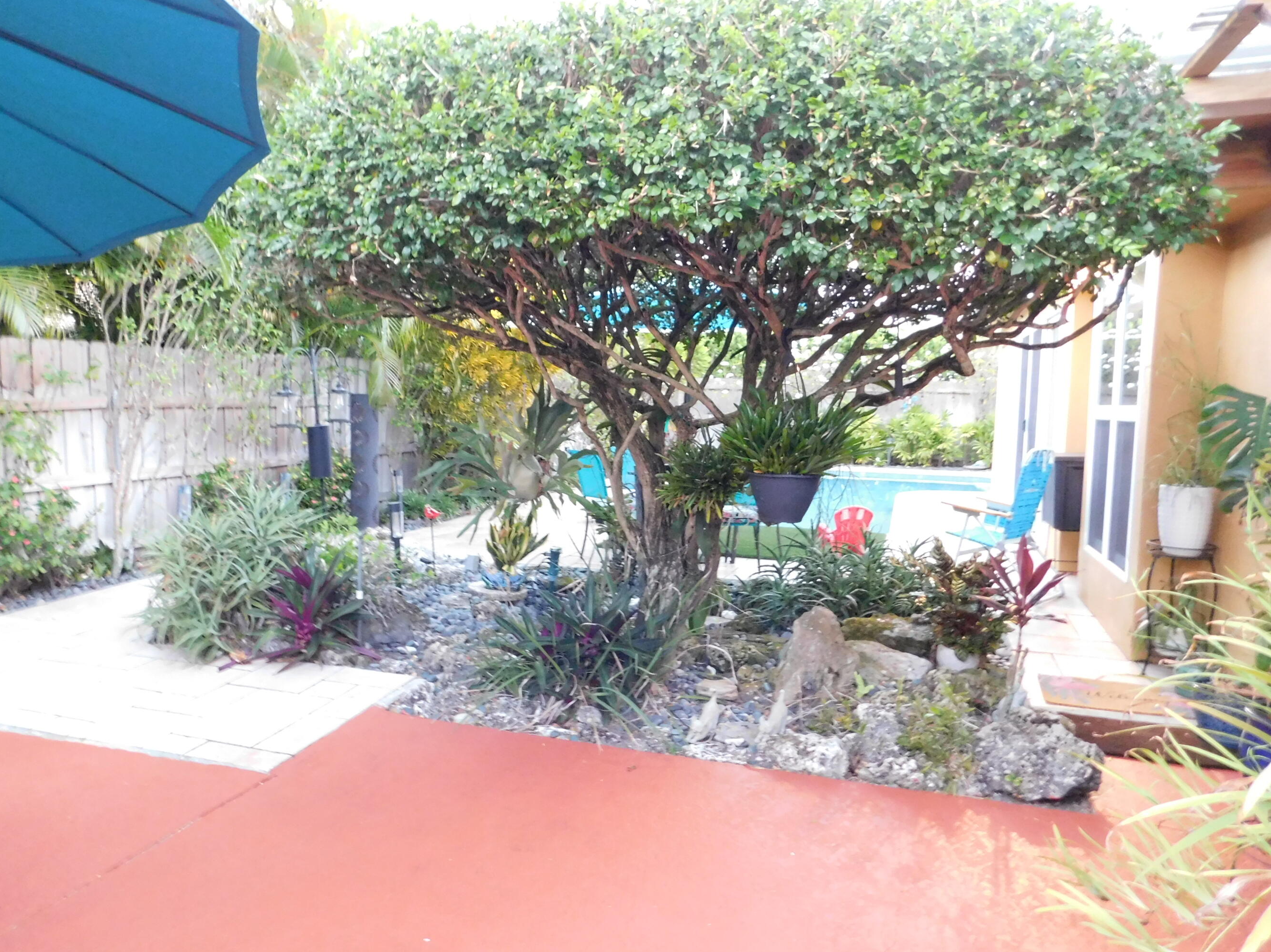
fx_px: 955
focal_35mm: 26
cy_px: 485
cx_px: 564
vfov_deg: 53.1
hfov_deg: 67.1
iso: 560
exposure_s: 1/8
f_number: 3
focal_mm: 4
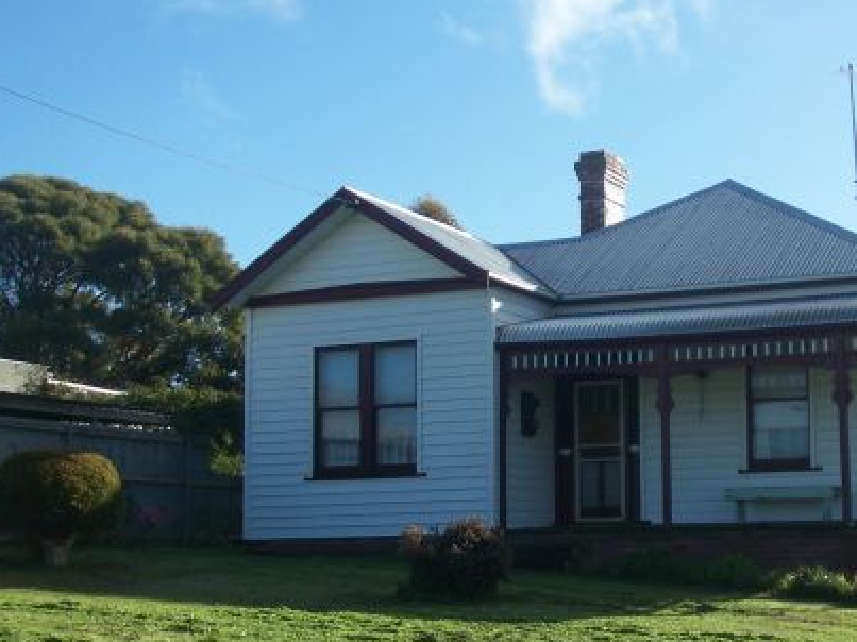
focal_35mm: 62
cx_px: 636
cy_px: 395
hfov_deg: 30.7
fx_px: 1534
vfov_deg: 23.6
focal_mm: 6.4
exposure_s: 1/500
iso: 64
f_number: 3.9
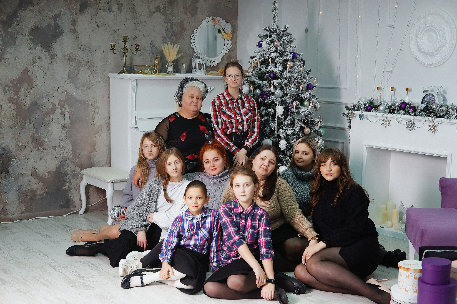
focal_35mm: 50
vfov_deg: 27.0
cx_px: 228
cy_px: 152
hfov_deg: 39.6
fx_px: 635
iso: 640
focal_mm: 50
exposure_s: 1/160
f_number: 5
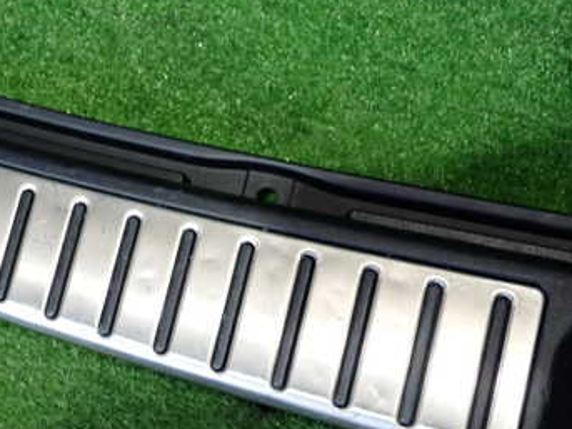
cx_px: 93
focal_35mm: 56
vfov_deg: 25.9
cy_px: 302
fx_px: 925
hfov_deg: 33.1
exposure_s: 1/30
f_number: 2.4
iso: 400
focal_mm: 5.79
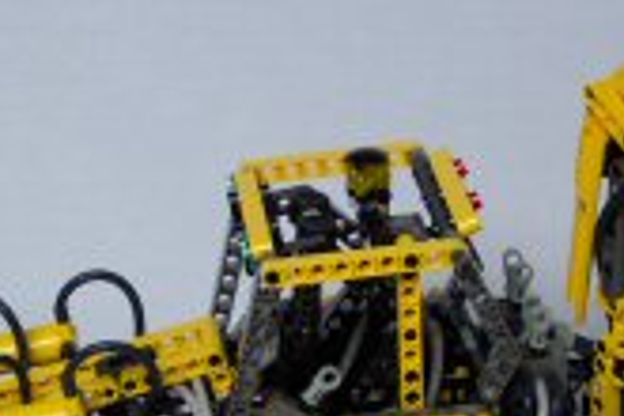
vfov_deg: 8.9
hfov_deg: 13.4
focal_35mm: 153
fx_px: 2652
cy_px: 414
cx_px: 363
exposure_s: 1/45
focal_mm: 13.3
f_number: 3.4
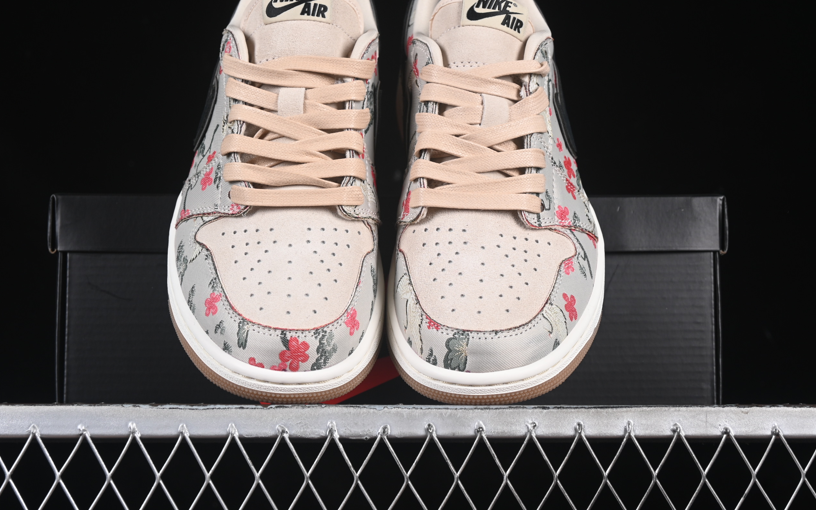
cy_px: 217
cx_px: 380
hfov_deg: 24.6
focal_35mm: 84
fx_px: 1868
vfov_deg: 15.5
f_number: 7.1
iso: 160
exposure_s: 1/80
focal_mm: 50
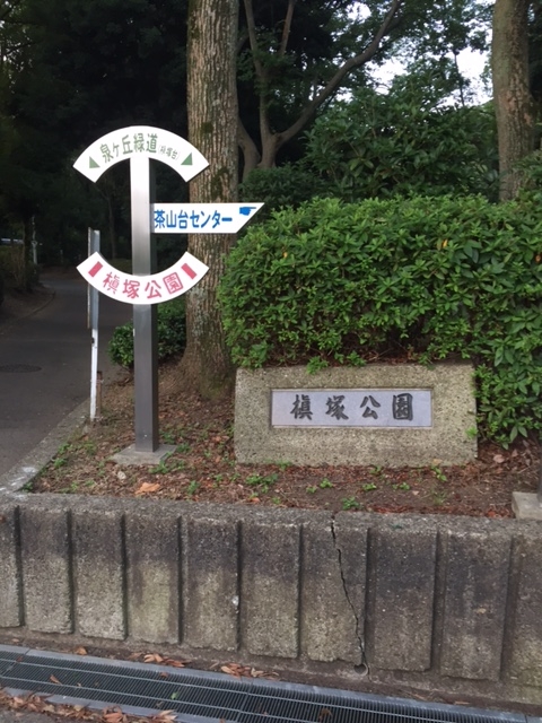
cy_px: 362
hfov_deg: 48.2
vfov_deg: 61.7
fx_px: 605
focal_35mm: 29
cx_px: 271
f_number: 2.2
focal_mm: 4.15
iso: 64
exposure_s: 1/30
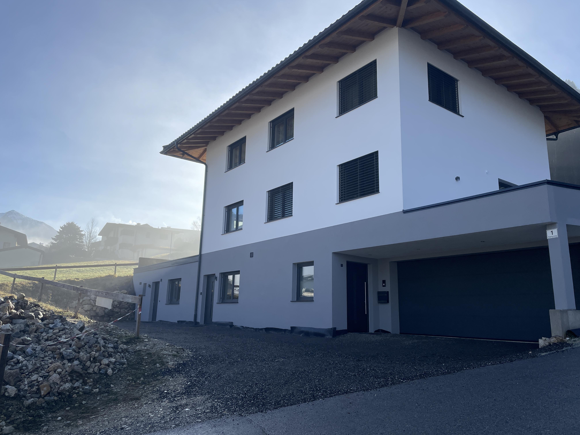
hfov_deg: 67.3
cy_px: 218
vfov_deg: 53.1
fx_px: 436
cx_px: 290
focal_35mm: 26
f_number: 1.6
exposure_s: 1/3401
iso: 32
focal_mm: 4.2
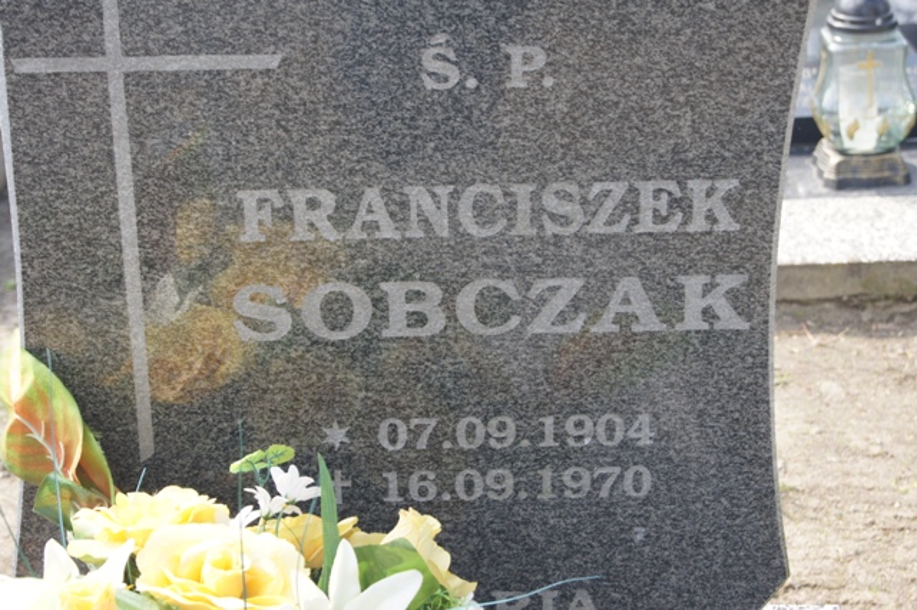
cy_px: 305
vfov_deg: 16.5
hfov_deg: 24.6
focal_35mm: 82
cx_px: 458
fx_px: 2100
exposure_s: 1/125
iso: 200
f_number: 6.3
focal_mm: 55
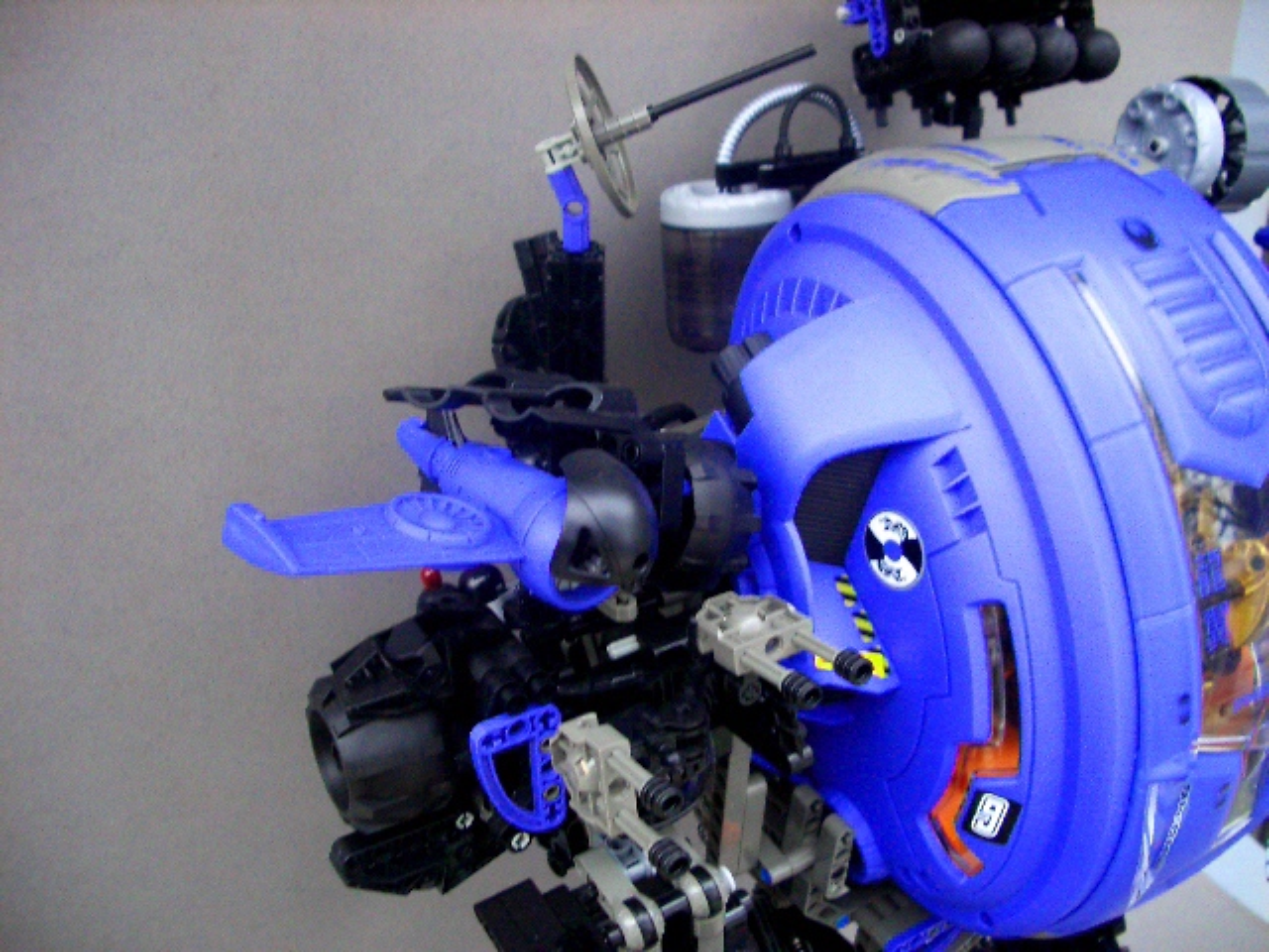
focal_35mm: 35
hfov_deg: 52.6
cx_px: 634
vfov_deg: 40.7
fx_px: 1283
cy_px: 476
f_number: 2.6
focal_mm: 5.8
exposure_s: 1/60
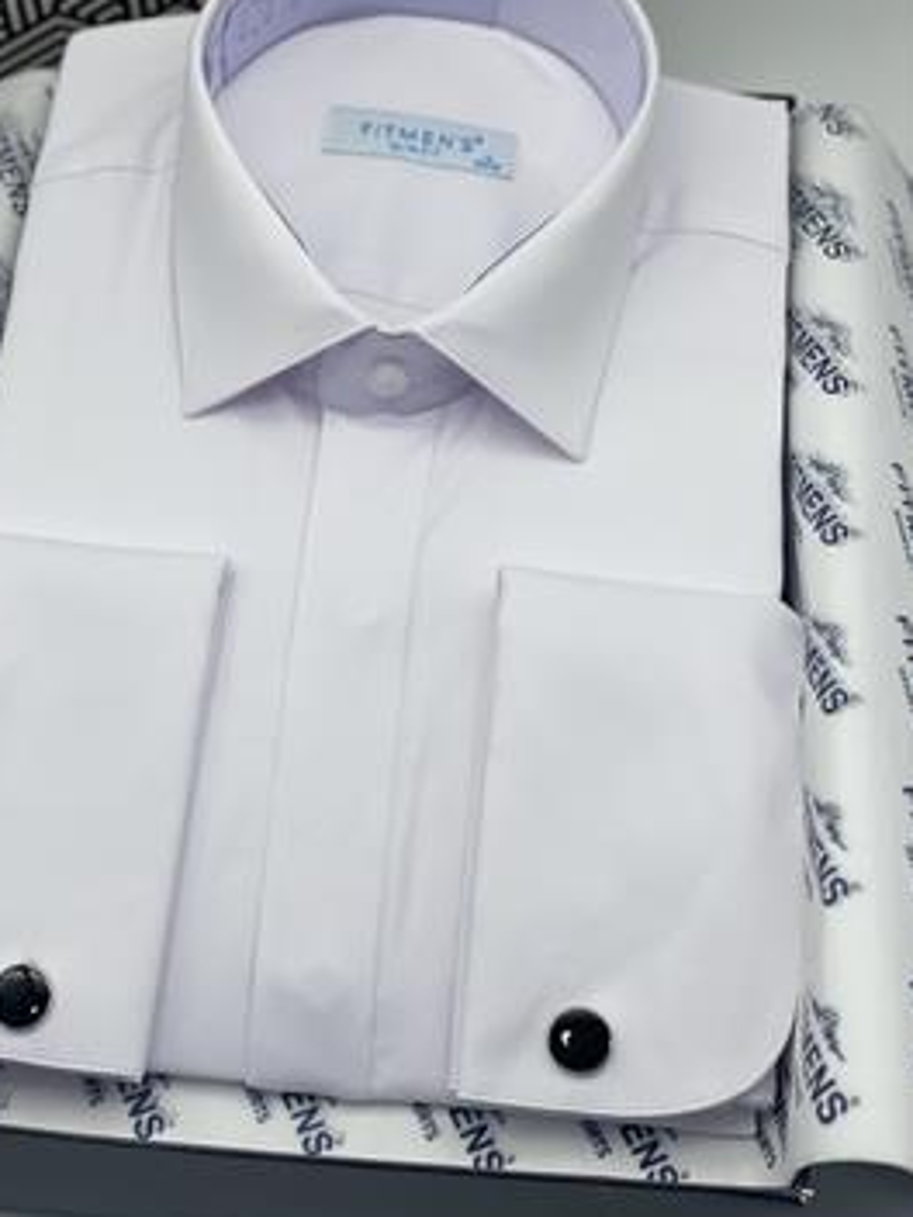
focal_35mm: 61
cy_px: 538
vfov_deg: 31.7
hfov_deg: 24.0
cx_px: 387
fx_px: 2145
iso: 32
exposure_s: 1/489
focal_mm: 6
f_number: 2
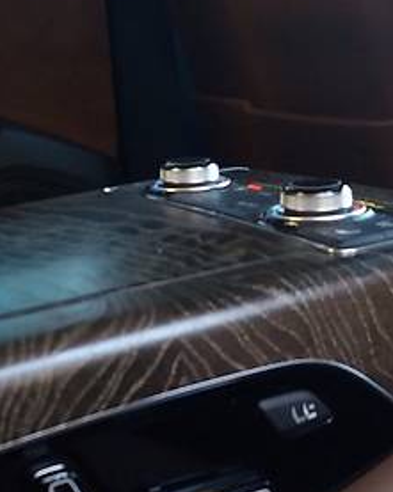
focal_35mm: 79
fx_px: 1150
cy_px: 192
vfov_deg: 24.1
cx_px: 110
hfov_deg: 19.3
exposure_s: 1/17
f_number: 1.9
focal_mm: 3.7
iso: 160
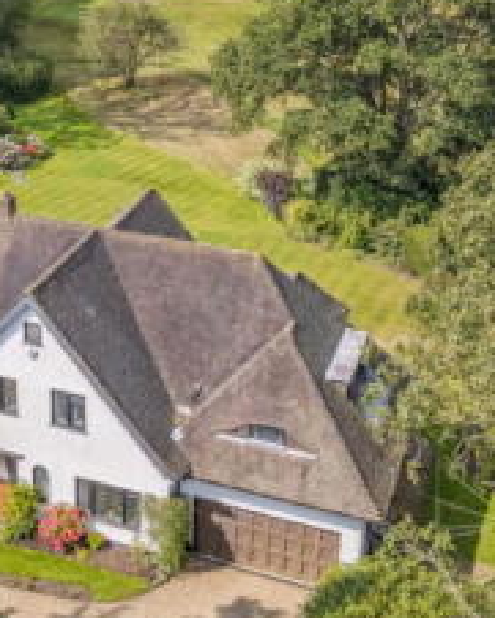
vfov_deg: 30.6
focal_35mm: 60
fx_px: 1098
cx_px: 101
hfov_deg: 25.0
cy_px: 119
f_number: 2.8
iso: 110
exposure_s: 1/2500
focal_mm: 8.38
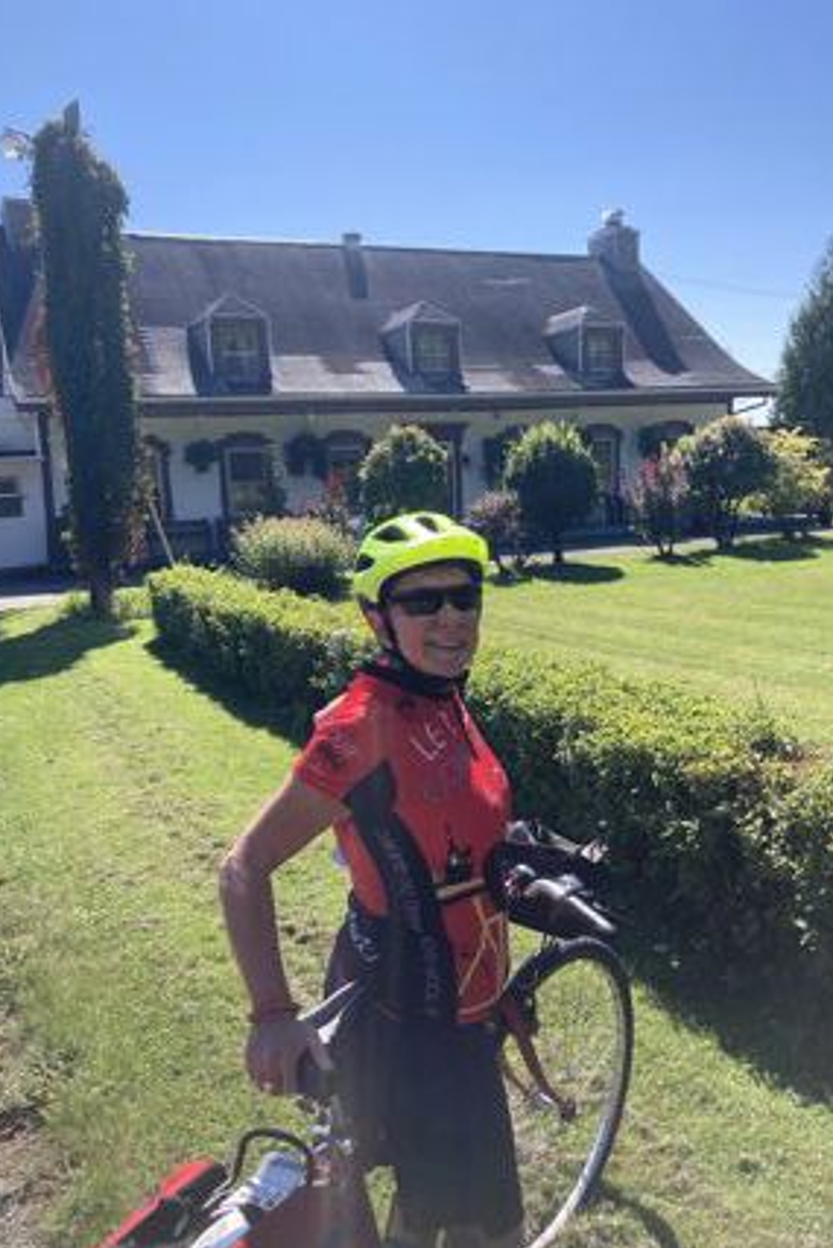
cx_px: 415
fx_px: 1040
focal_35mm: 30
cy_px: 637
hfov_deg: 43.6
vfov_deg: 61.9
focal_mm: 3.99
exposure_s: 1/1600
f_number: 1.8
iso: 20
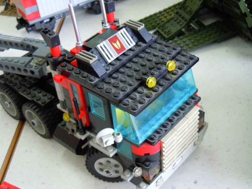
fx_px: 371
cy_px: 104
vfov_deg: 28.5
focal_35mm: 51
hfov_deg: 37.5
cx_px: 111
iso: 400
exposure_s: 1/40
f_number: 3.8
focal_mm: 8.1
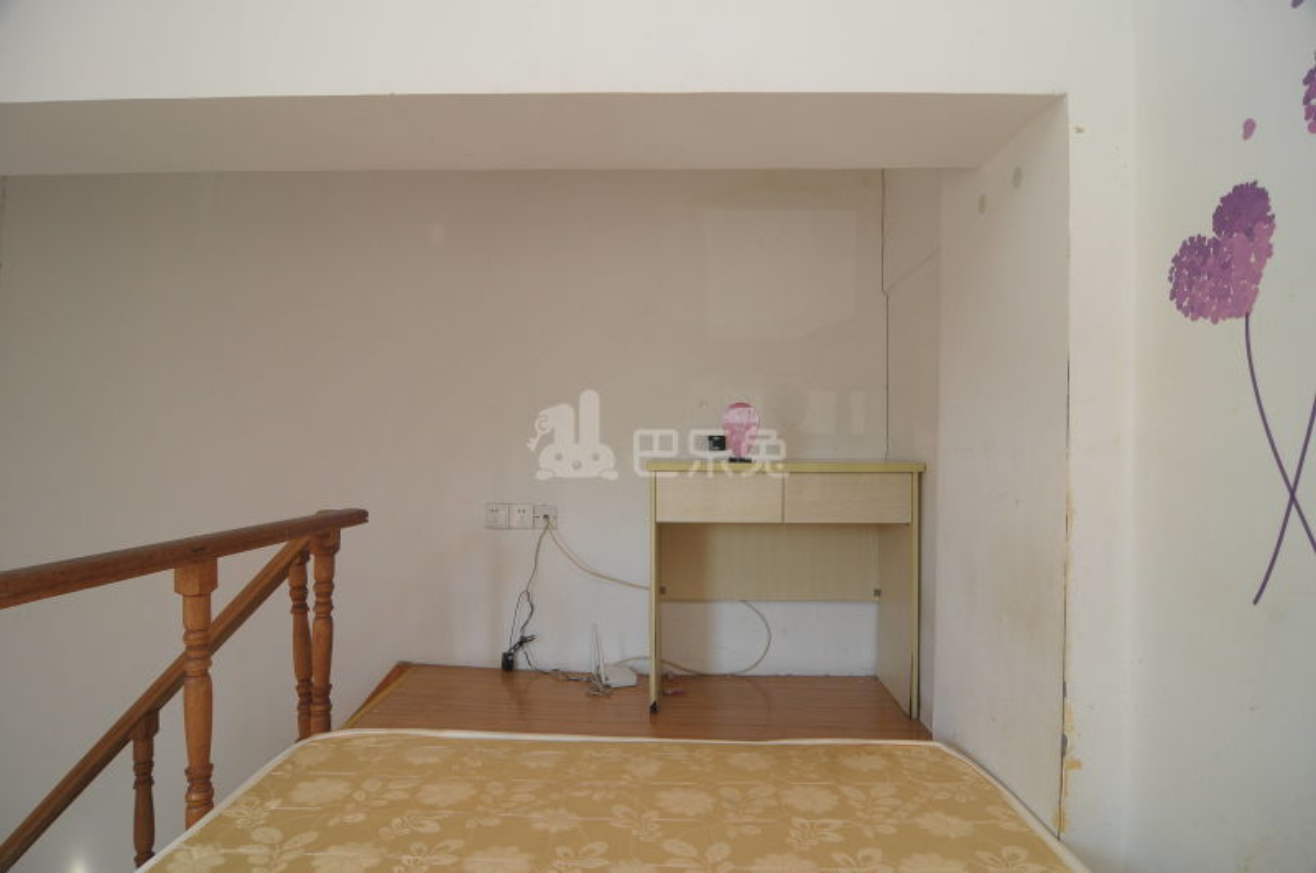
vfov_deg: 67.2
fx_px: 657
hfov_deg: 90.1
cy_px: 436
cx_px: 658
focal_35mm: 18
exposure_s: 1/60
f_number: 5.6
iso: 500
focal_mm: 12
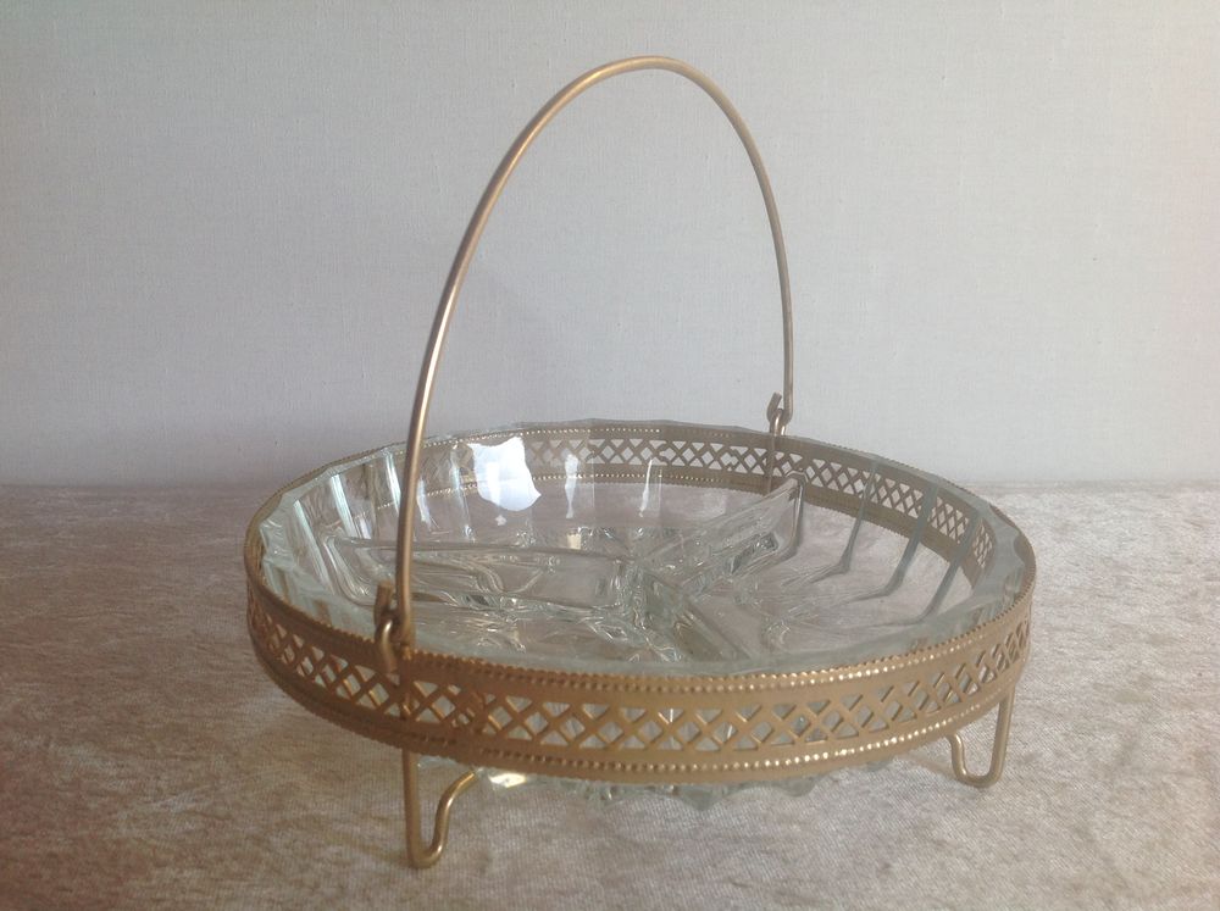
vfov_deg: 40.6
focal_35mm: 35
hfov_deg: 52.7
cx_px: 610
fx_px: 1232
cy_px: 456
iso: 64
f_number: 2.4
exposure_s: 1/120
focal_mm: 4.28
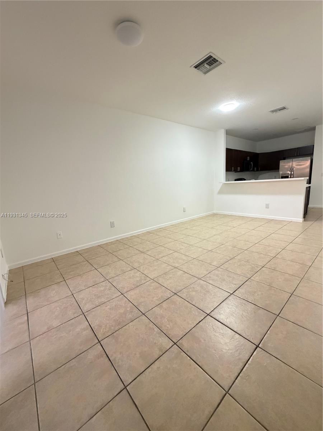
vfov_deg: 102.1
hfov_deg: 85.7
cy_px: 216
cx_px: 162
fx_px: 174
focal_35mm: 14
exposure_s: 1/60
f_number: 2.2
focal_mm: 2.22
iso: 1250
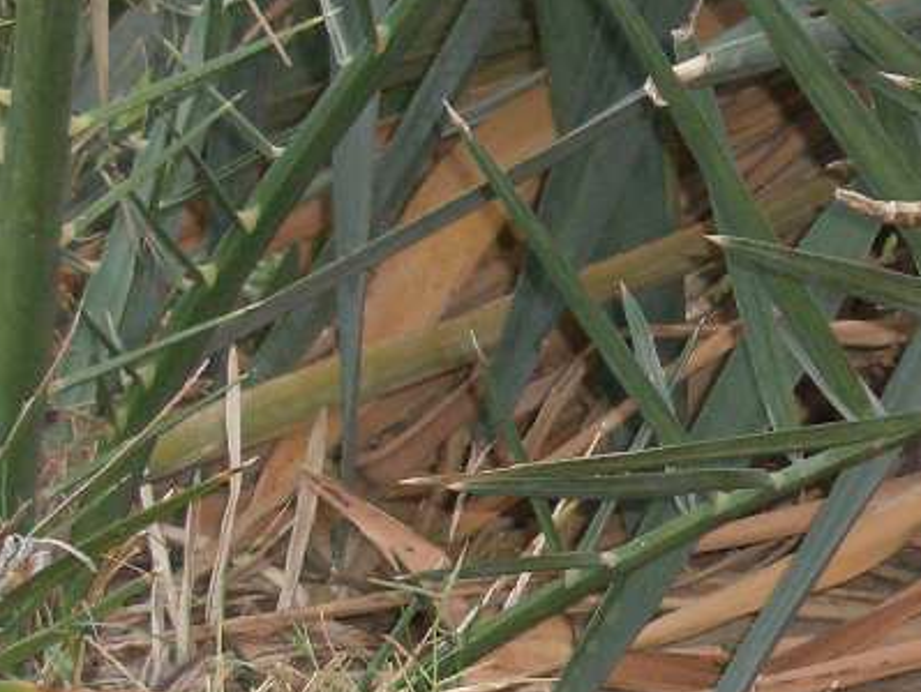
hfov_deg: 4.7
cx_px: 1364
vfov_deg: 3.5
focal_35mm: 423
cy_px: 902
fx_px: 11265
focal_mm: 28.4
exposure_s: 1/60
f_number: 4
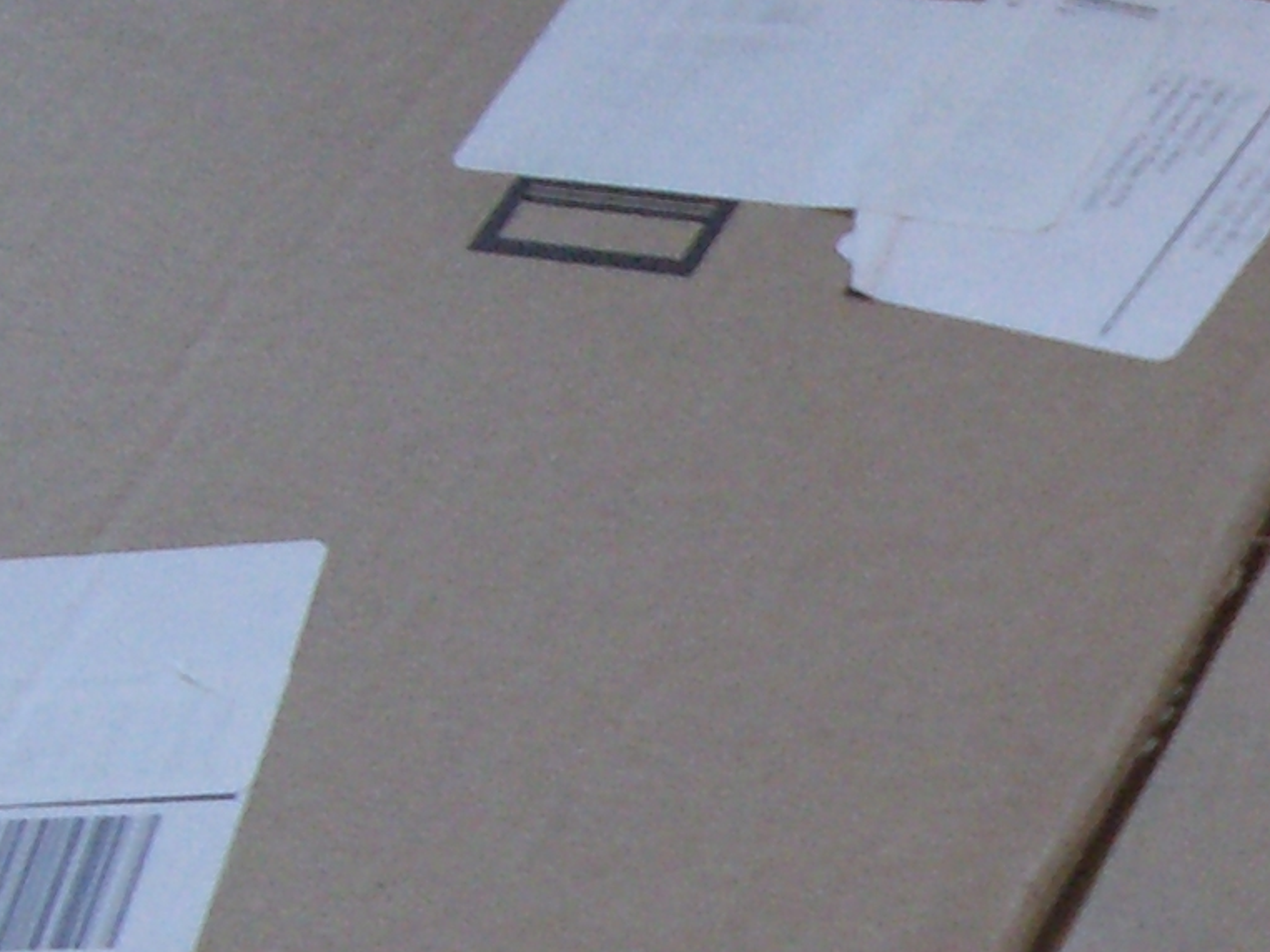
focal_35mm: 153
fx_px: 5612
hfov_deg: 12.5
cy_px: 972
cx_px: 1691
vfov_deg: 9.6
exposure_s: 1/80
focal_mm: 6.2
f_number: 2.7
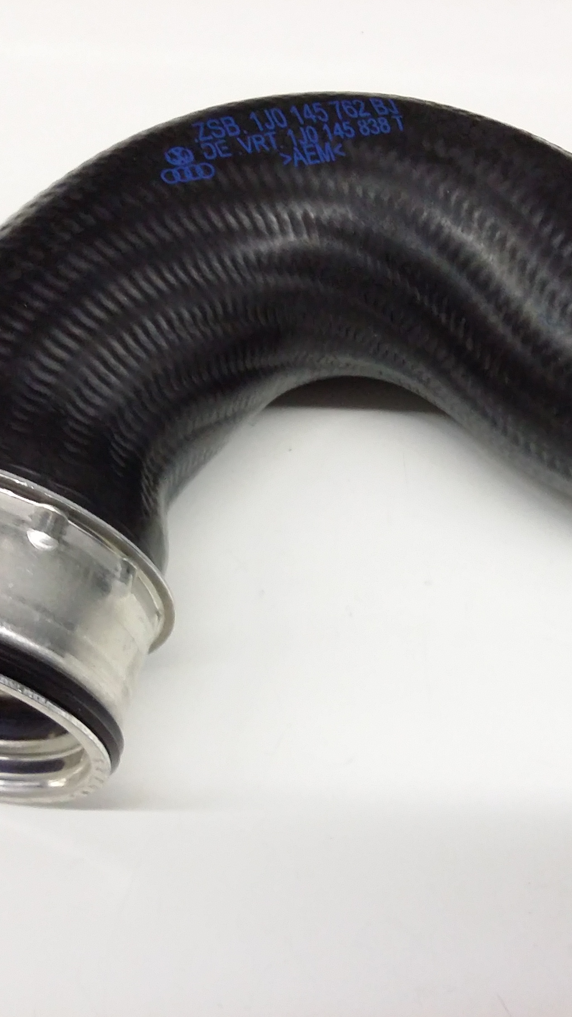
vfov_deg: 43.7
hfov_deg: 25.4
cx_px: 340
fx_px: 1267
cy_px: 510
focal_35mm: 47
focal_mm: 3.4
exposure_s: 1/15
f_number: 2.4
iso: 200
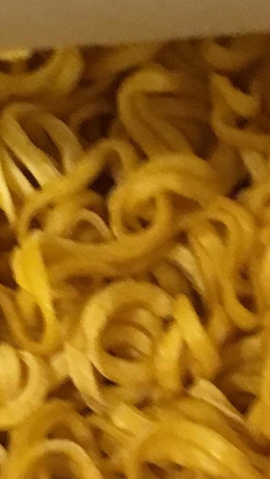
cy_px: 288
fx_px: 1782
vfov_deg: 15.3
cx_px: 19
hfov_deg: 8.6
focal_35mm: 140
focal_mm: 4.15
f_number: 2.2
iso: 200
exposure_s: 1/17
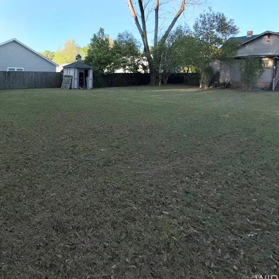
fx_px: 219
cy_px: 87
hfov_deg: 63.4
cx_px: 94
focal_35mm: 24
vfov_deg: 62.9
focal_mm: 2.22
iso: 16
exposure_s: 1/876
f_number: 2.2
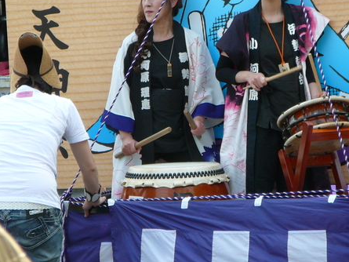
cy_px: 78
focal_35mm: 273
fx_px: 2753
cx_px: 211
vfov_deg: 5.4
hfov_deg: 7.3
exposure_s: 1/160
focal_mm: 28.2
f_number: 4.1
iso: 80
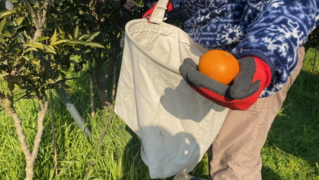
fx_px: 245
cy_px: 69
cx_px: 163
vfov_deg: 40.0
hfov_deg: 66.1
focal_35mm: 29
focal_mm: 4.25
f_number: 1.8
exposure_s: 1/2358
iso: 32
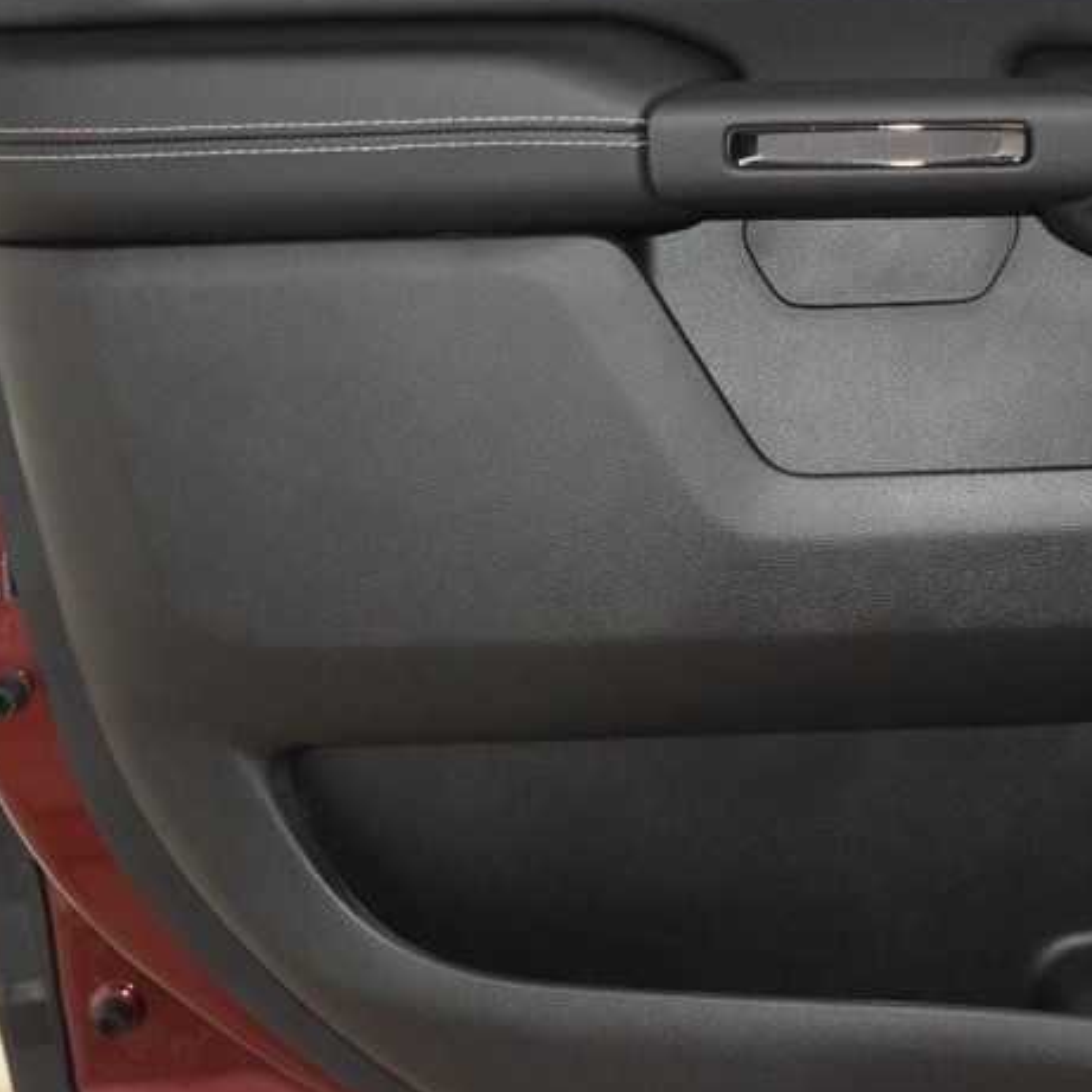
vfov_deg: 25.2
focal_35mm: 68
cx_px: 1004
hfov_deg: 24.5
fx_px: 2427
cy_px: 319
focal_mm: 24
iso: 3200
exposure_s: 1/80
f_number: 3.8
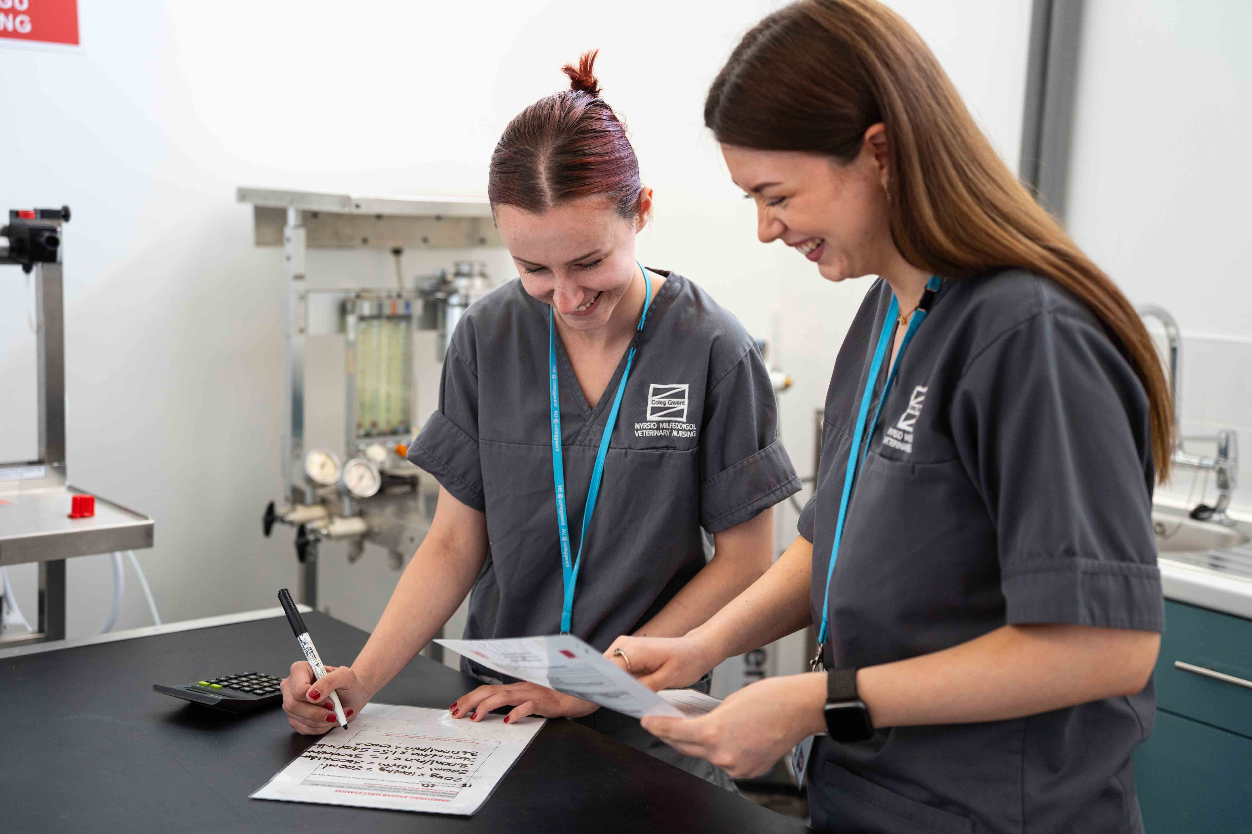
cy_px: 417
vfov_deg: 29.9
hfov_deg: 43.6
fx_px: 1565
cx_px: 626
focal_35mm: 45
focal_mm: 45
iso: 800
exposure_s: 1/320
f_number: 2.8
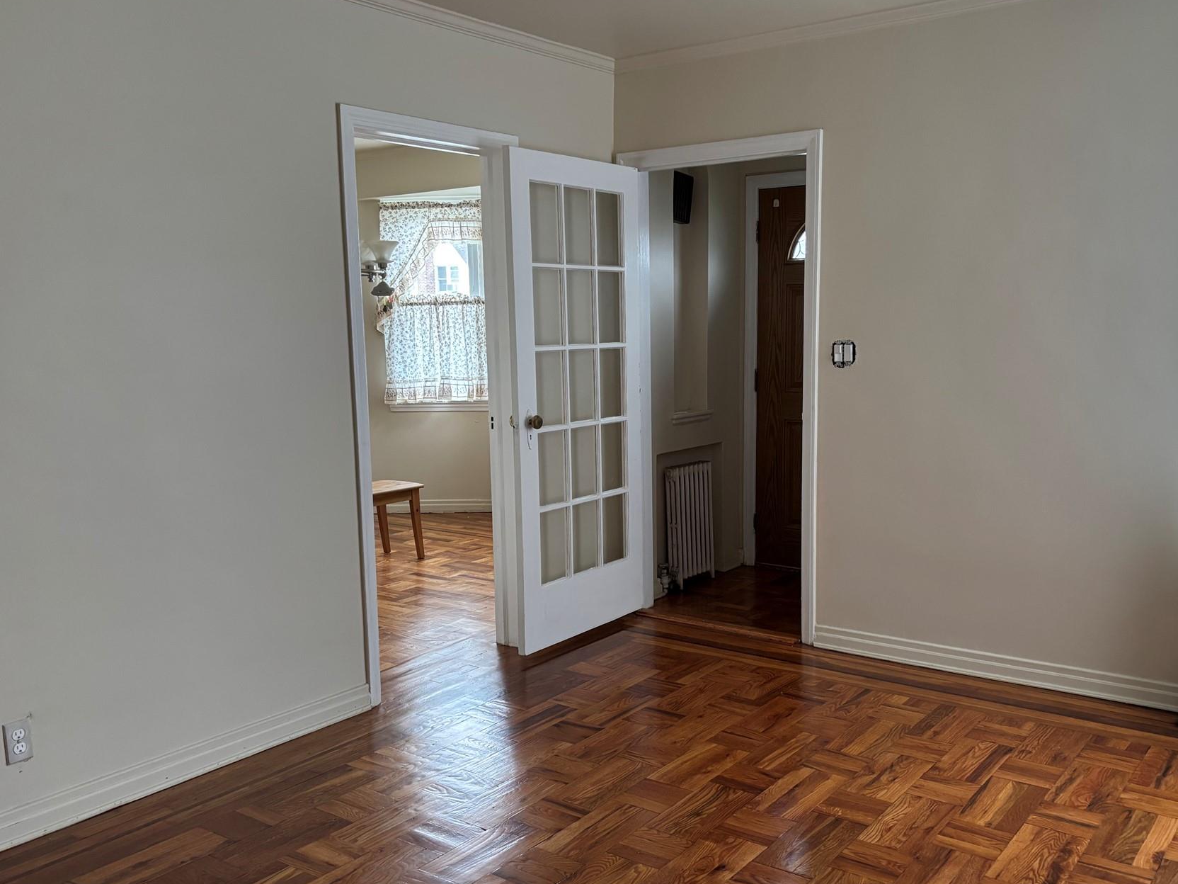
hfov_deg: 56.8
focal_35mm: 32
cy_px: 478
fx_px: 1089
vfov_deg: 44.1
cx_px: 623
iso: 250
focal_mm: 5.96
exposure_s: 1/60
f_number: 1.6
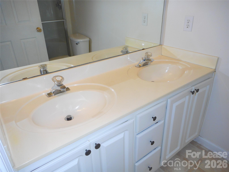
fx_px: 165
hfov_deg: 69.4
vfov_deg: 54.9
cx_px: 114
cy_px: 86
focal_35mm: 25
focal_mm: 4.5
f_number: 3.7
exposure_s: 1/25
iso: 110
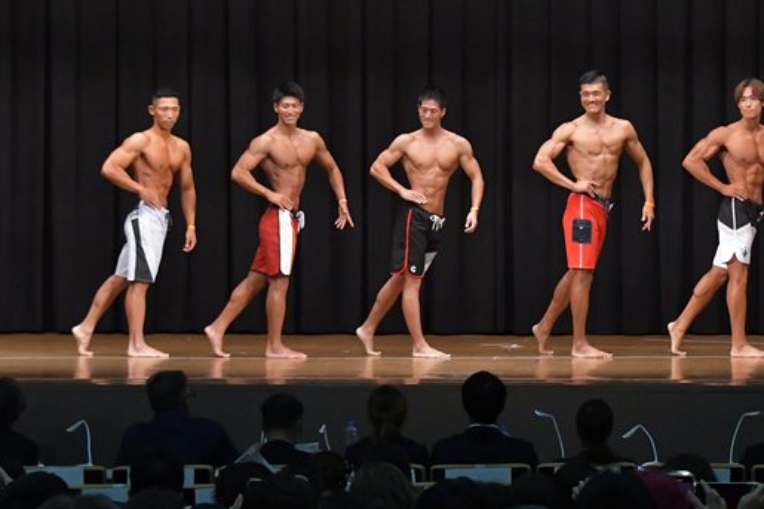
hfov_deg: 14.6
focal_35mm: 140
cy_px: 226
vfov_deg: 9.8
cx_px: 570
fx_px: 2970
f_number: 5.6
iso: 6400
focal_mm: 62
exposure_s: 1/400
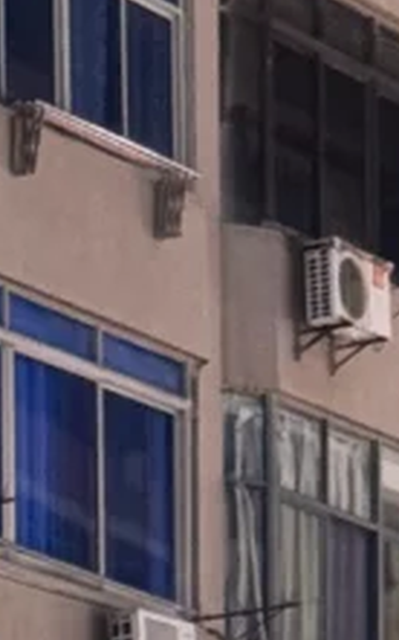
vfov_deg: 6.0
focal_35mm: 331
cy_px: 1720
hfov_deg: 4.0
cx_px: 500
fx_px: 5763
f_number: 1.78
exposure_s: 1/50
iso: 160
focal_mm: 6.76
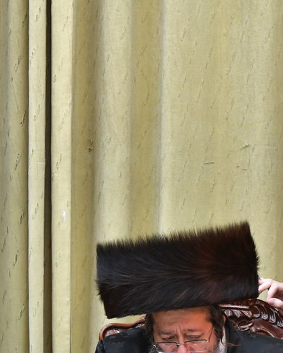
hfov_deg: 4.7
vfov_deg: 5.9
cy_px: 292
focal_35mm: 328
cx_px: 227
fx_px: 3433
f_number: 5.6
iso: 2500
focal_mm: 130
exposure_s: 1/100
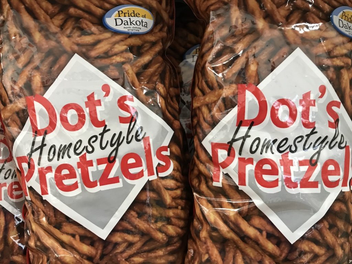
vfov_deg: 49.7
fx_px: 285
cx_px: 176
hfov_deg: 63.4
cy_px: 132
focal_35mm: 28
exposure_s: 1/15
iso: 40
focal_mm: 3.99
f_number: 1.8
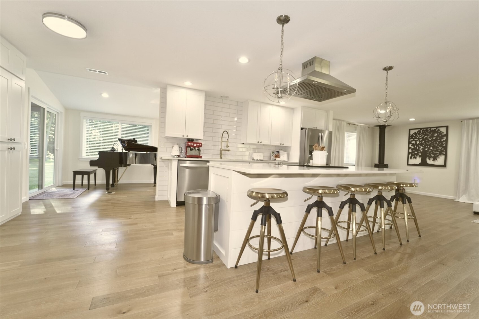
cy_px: 160
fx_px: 186
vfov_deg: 81.2
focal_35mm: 14
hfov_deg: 104.2
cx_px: 240
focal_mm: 14
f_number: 5.6
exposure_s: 1/30
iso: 250
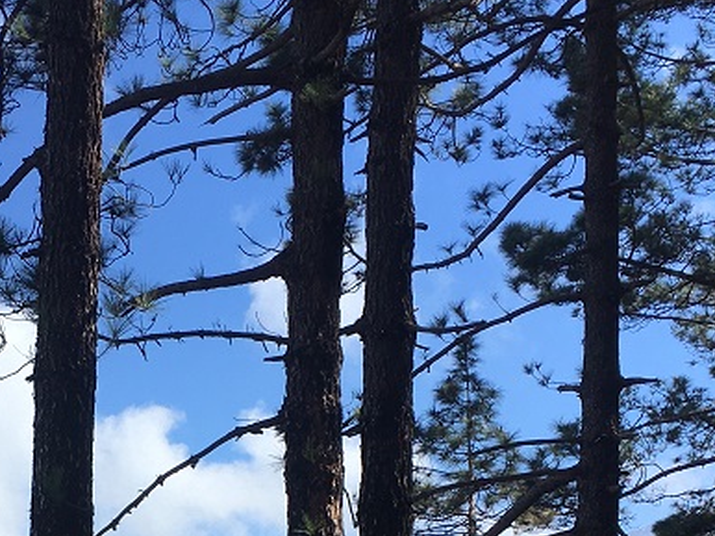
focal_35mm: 77
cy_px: 638
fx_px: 1589
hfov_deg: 24.9
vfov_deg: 18.2
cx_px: 128
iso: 25
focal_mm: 4.15
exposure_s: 1/1425
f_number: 2.2
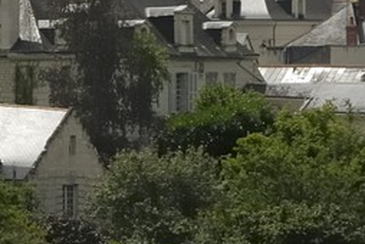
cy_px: -33
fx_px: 8618
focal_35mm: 849
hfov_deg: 2.4
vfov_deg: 1.6
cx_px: -723
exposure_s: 1/160
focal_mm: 90
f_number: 11
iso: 100
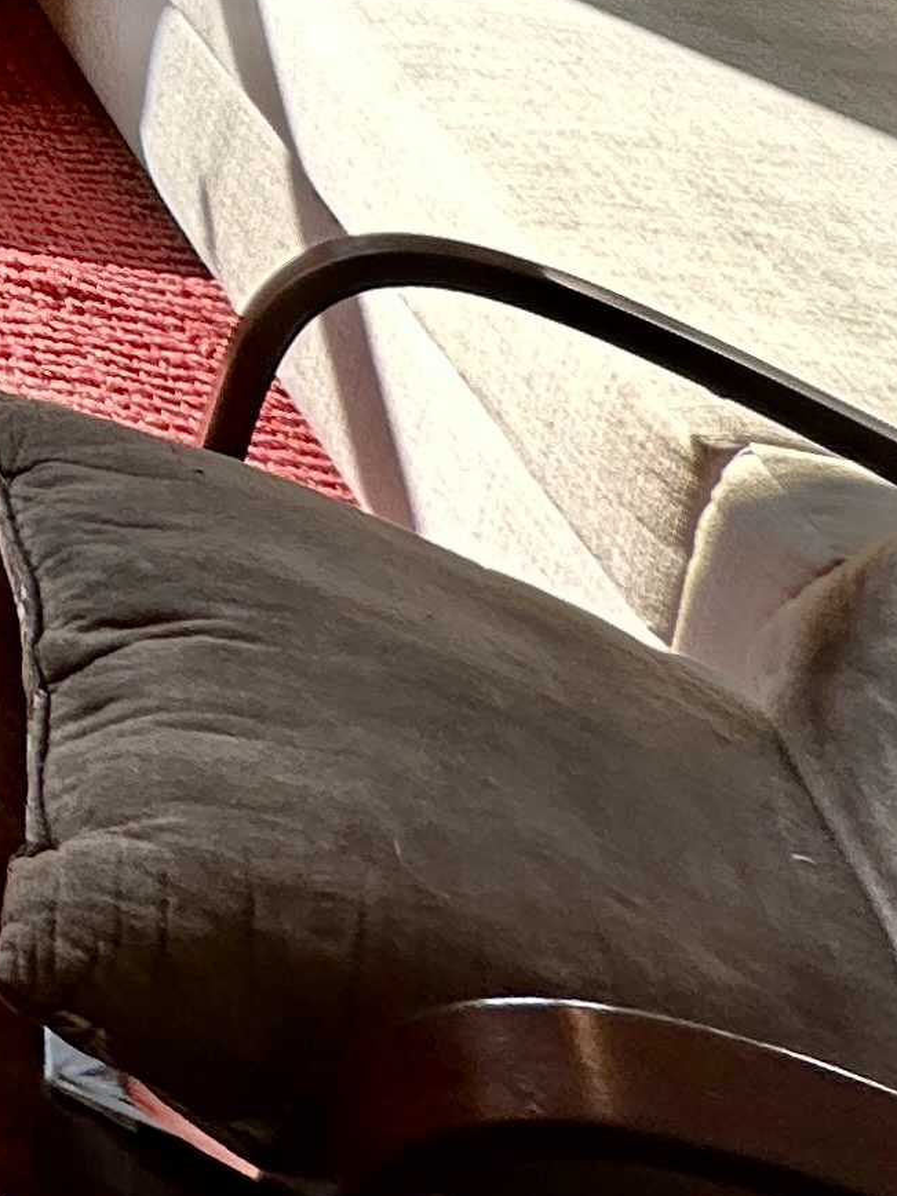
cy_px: -692
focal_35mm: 65
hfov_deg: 13.8
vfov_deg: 22.9
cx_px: -1382
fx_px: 2246
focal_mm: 2.22
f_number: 2.2
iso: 40
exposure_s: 1/125
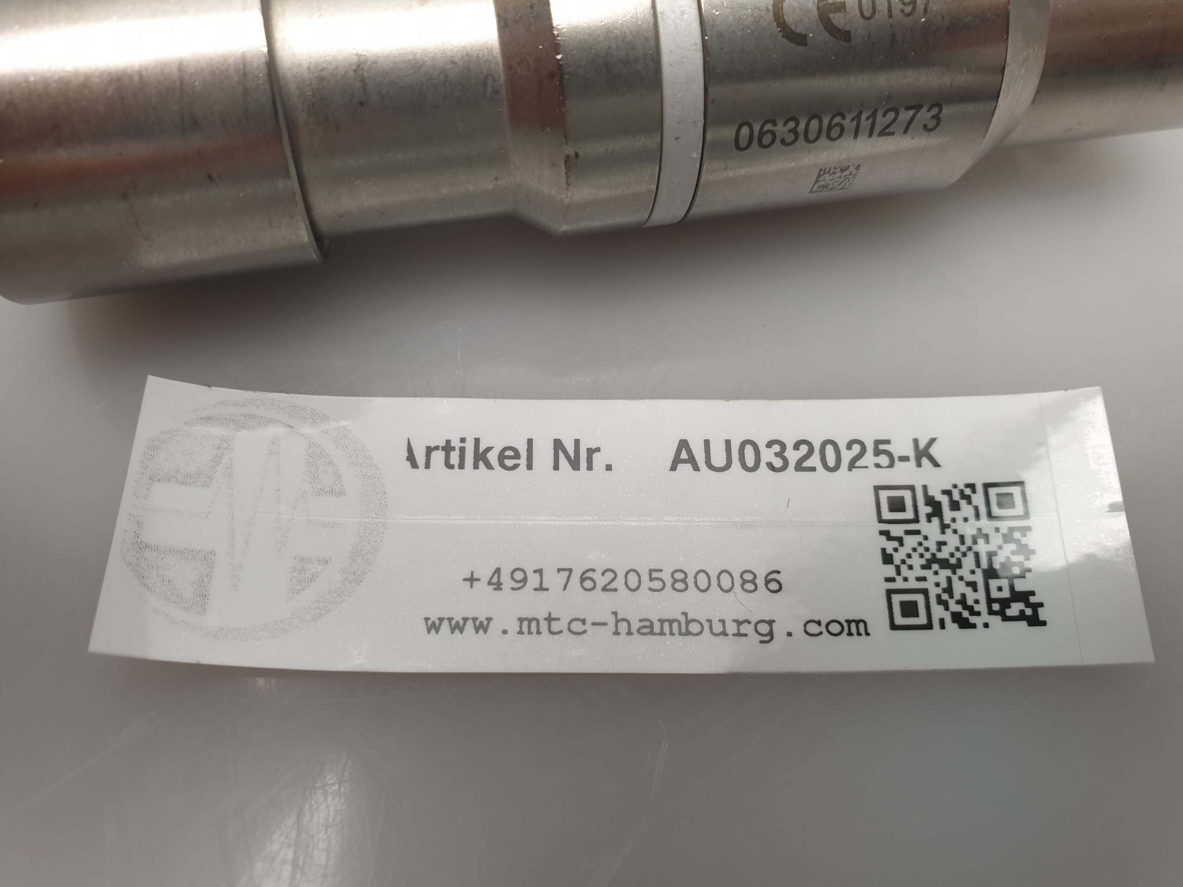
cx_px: 592
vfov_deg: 53.1
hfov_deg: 67.3
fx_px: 889
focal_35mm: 26
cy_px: 444
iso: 64
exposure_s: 1/50
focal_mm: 4.3
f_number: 2.4
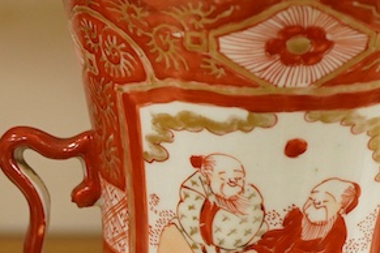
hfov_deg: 14.4
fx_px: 1467
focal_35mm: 139
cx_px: -47
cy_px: 155
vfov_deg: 9.9
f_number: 3.5
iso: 1250
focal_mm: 30
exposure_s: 1/125
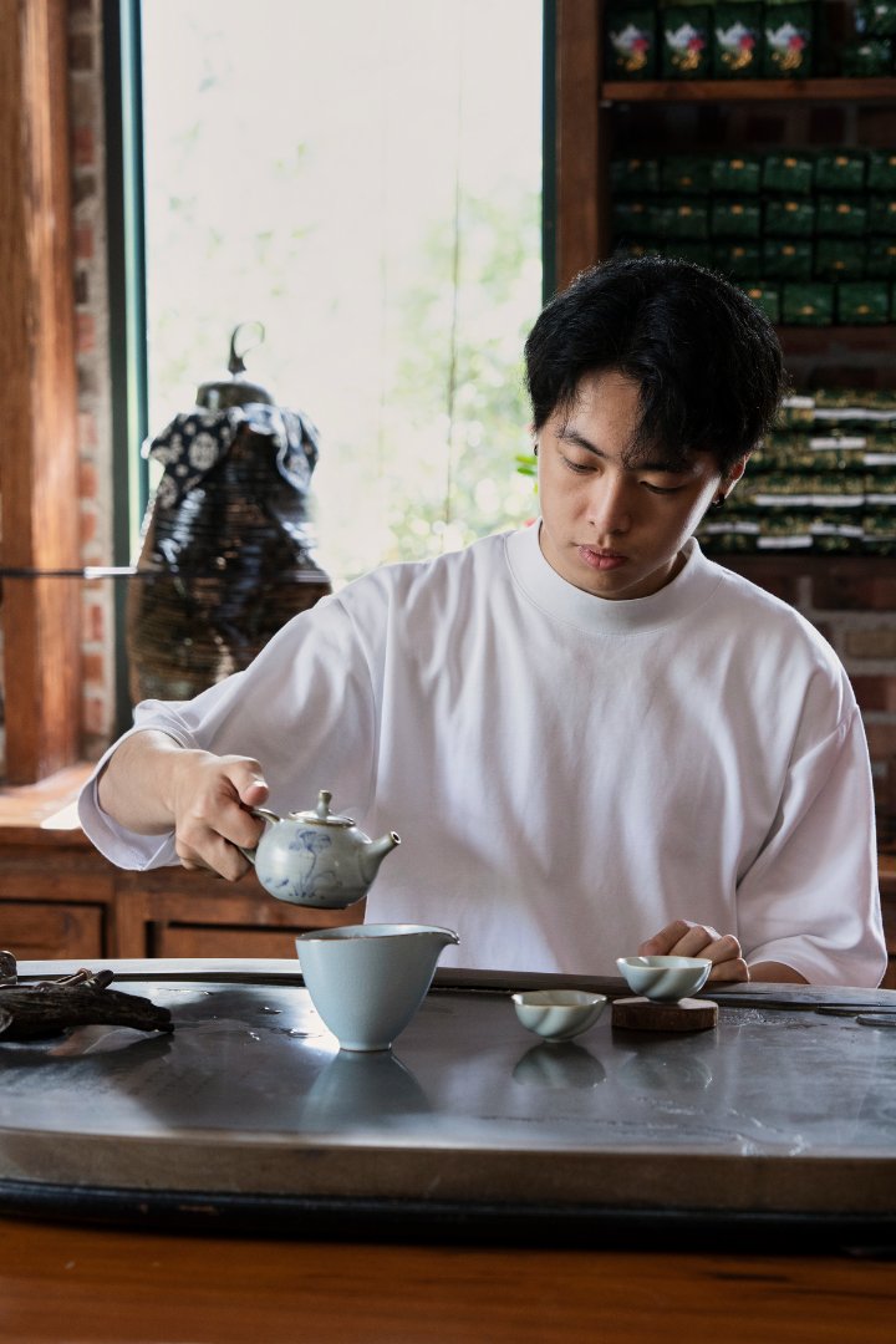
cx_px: 448
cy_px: 672
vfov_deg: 23.1
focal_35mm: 88
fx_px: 3285
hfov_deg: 15.5
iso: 800
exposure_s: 1/160
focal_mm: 59
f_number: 3.5
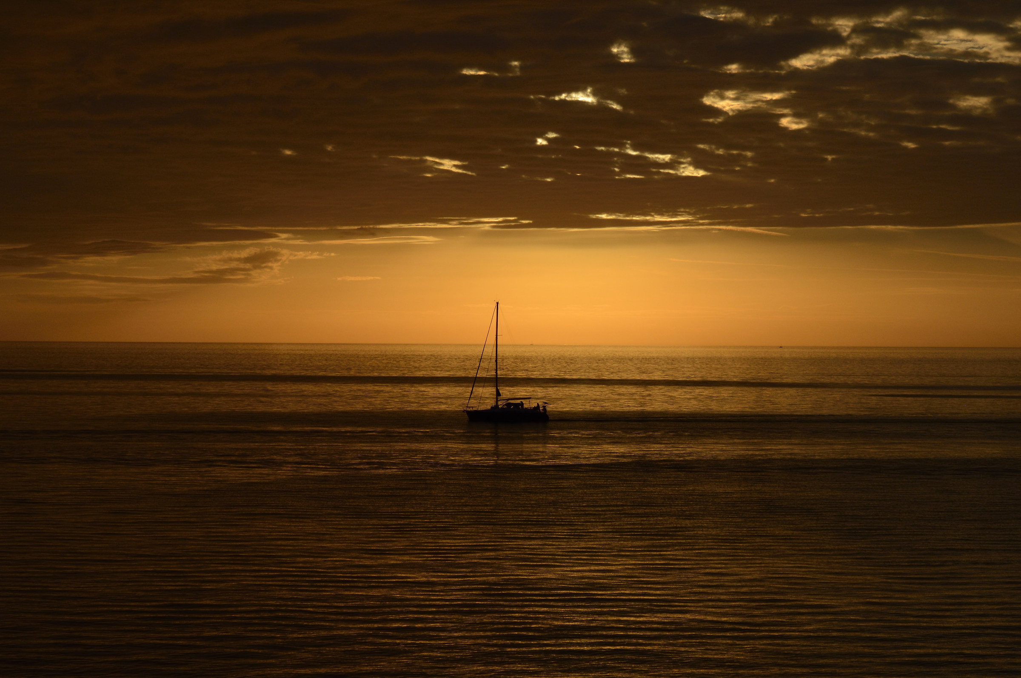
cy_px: 339
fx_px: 3400
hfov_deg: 17.1
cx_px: 510
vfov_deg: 11.4
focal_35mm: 120
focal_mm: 80
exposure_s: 1/2000
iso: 400
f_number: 11
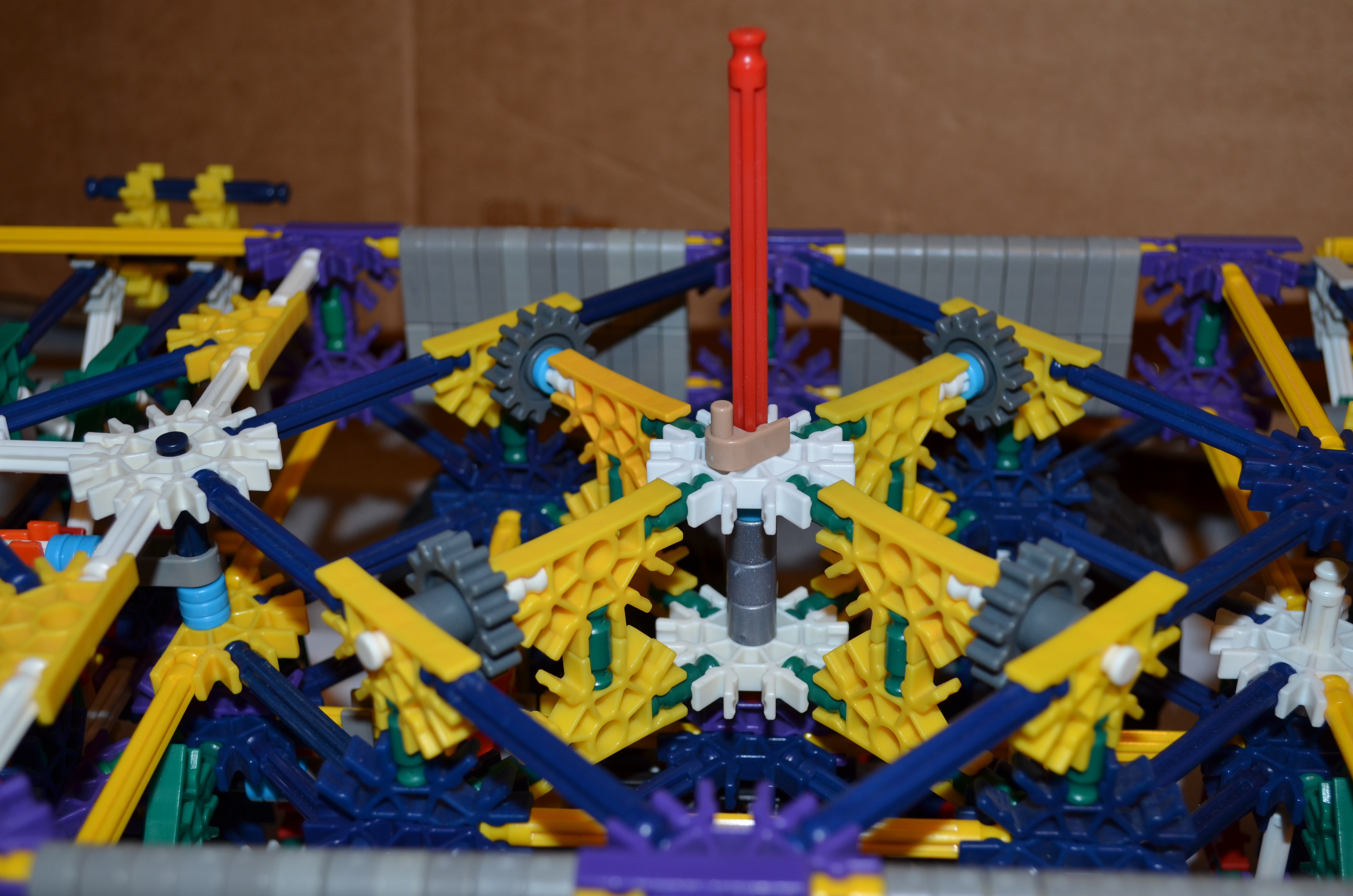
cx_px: 676
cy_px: 448
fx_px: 1631
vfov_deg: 30.7
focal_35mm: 44
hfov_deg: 45.0
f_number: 5.6
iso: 200
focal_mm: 29
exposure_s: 1/30
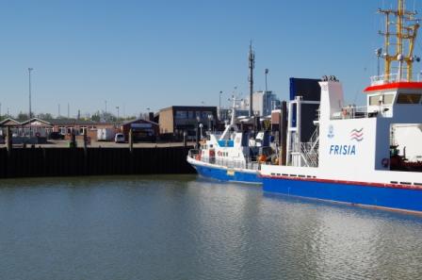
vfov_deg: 22.5
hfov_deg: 33.5
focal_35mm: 60
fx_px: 702
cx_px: 211
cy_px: 140
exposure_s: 1/200
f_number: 13
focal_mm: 40
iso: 200
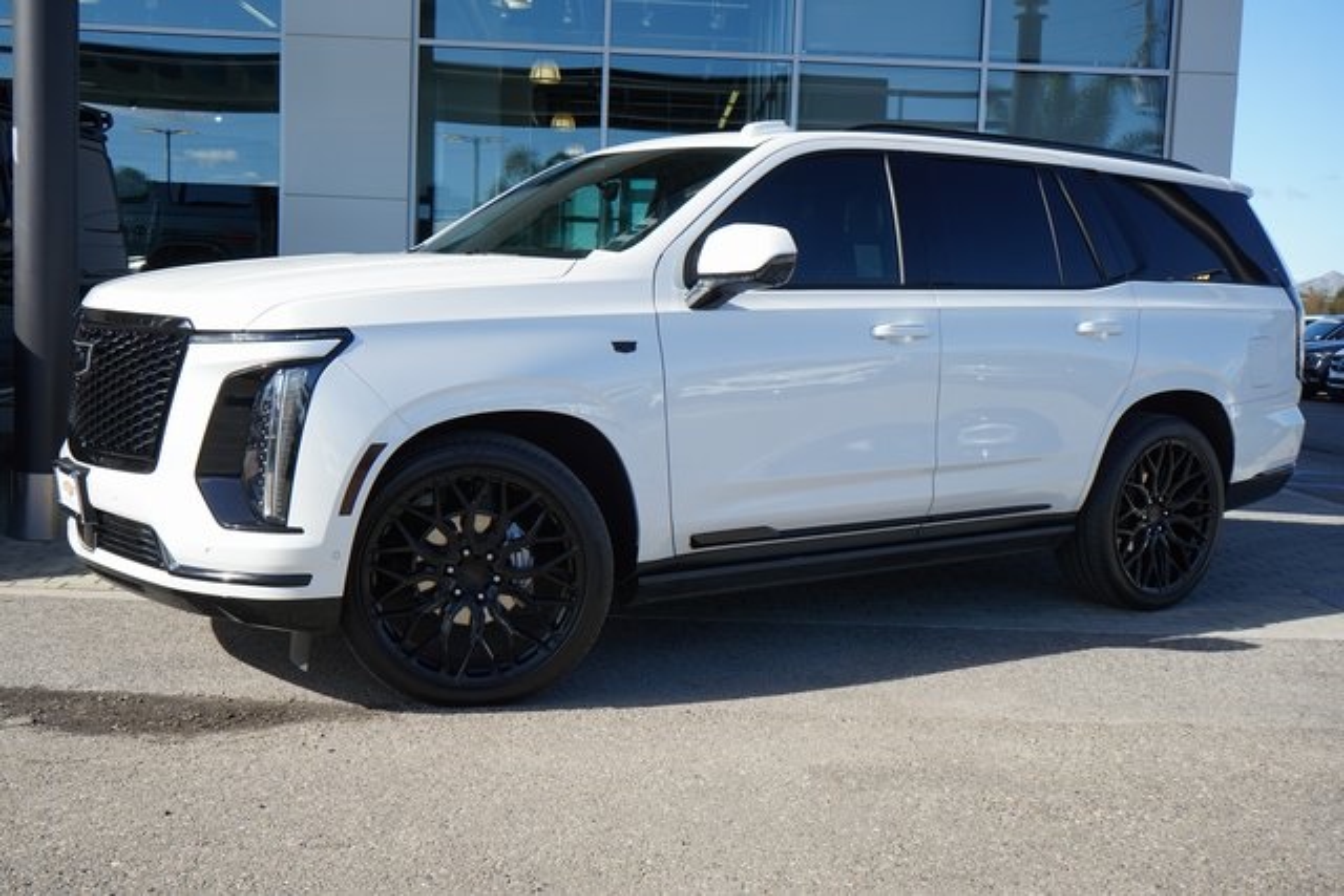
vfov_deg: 36.9
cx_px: 672
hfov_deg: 53.1
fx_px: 1344
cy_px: 448
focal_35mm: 36
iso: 1000
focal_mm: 36
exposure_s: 1/1250
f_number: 8
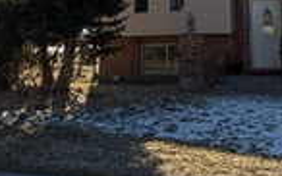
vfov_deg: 18.0
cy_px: -79
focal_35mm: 65
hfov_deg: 30.5
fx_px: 499
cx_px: 238
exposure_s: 1/2506
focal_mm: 2.22
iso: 50
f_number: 2.2
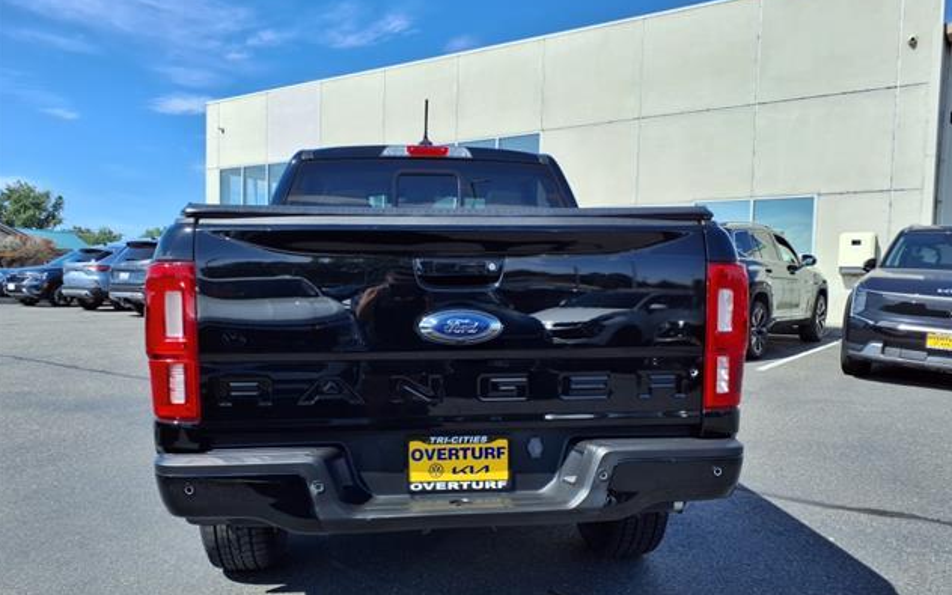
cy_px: 345
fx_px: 752
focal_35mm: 29
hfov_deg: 64.6
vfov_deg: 43.0
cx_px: 473
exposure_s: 1/2000
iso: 40
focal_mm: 3.58
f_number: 1.9
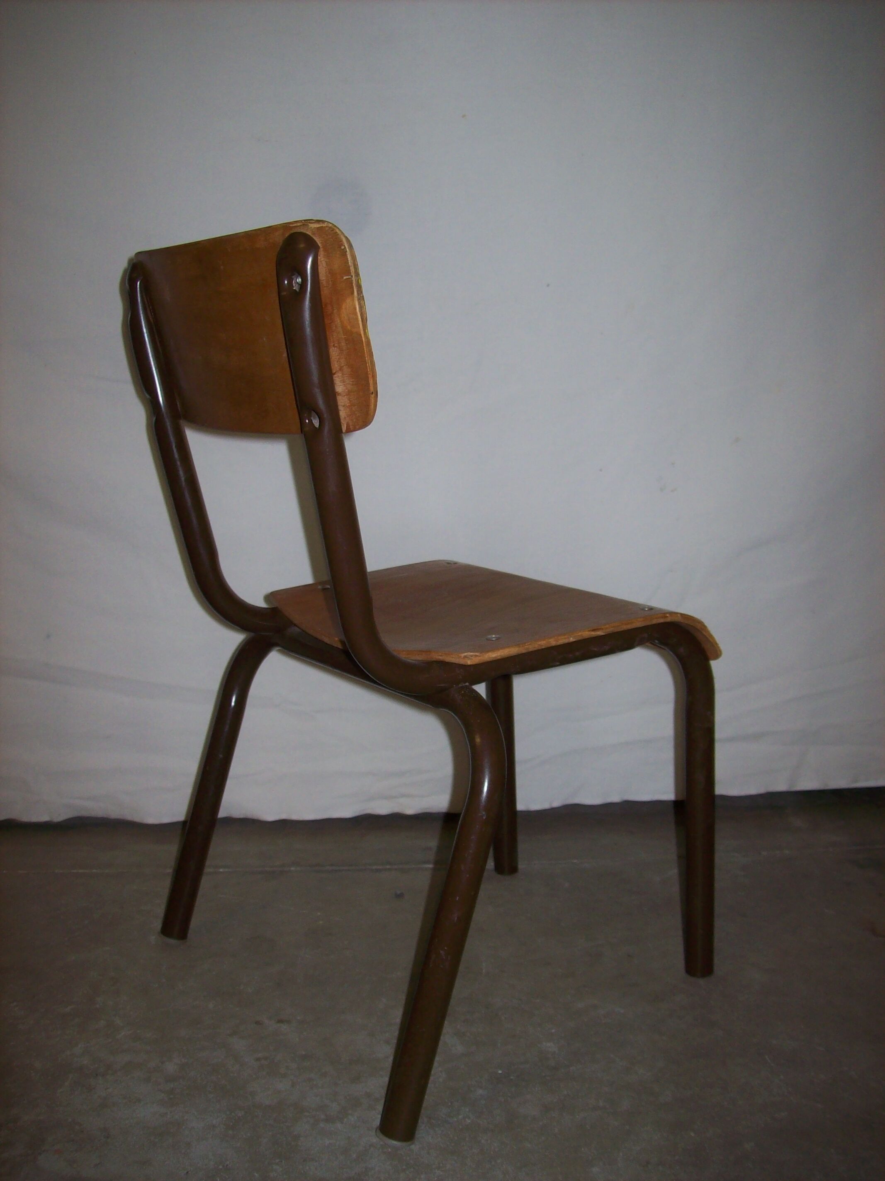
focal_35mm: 36
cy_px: 590
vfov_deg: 51.4
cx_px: 442
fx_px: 1228
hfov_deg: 39.6
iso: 80
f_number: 2.7
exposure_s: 1/64
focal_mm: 6
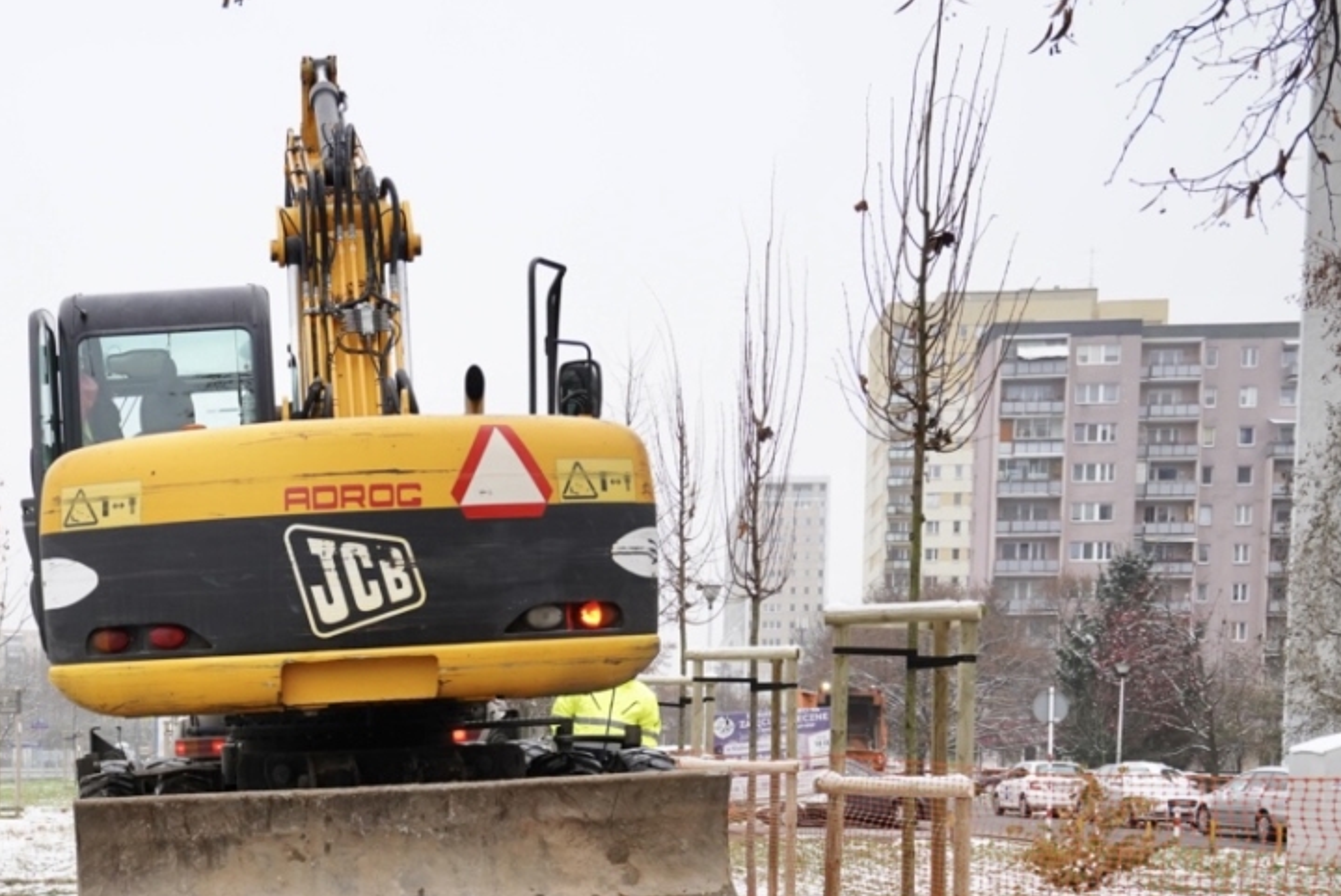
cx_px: 287
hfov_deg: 35.8
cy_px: 890
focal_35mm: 54
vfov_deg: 24.0
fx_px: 2013
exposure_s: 1/400
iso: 1000
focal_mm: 26
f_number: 4
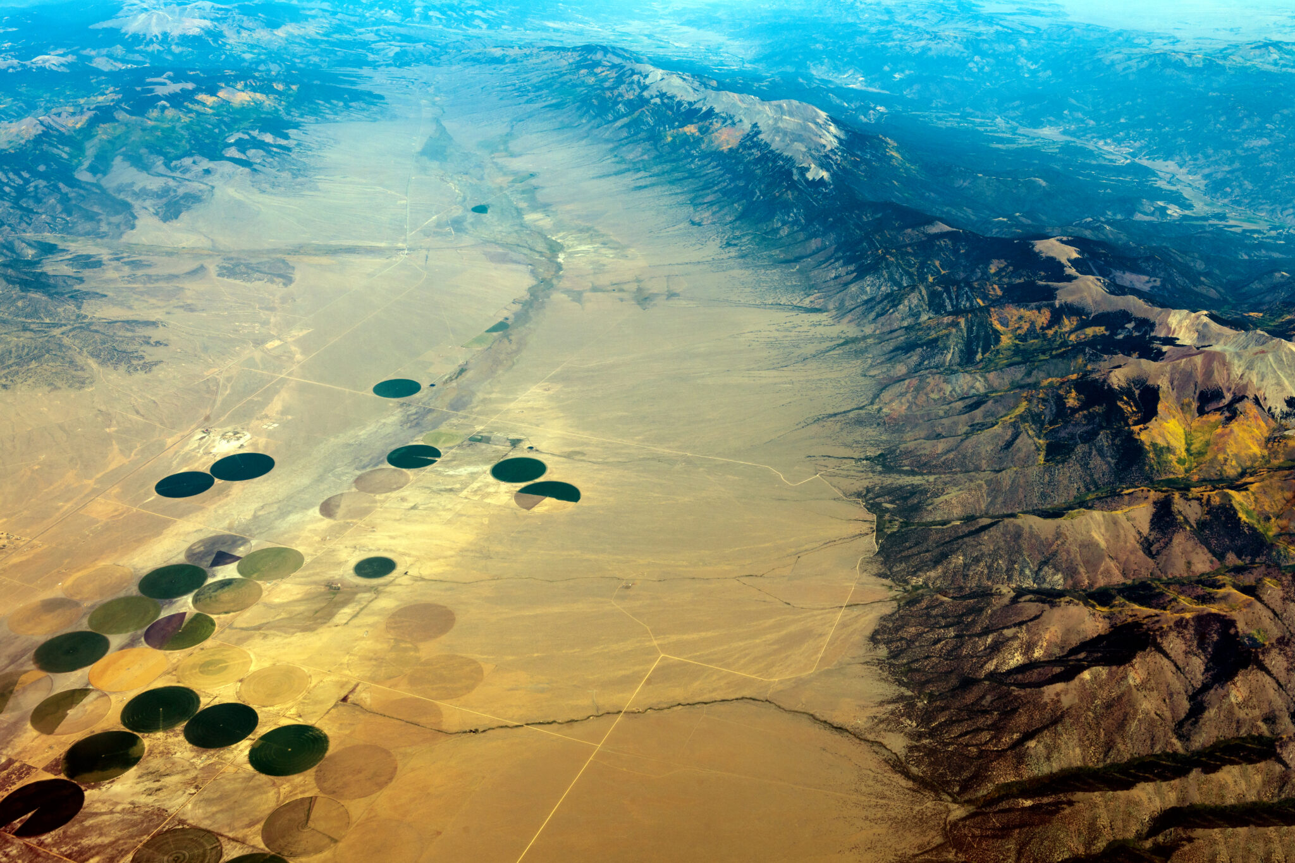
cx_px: 648
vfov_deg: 37.8
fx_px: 1259
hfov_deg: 54.4
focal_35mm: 35
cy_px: 432
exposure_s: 1/400
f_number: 10
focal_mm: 35
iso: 200
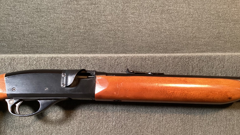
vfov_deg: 34.5
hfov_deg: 58.0
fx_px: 216
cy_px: 84
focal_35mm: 34
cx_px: 120
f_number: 2.4
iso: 250
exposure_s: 1/33
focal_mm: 3.3
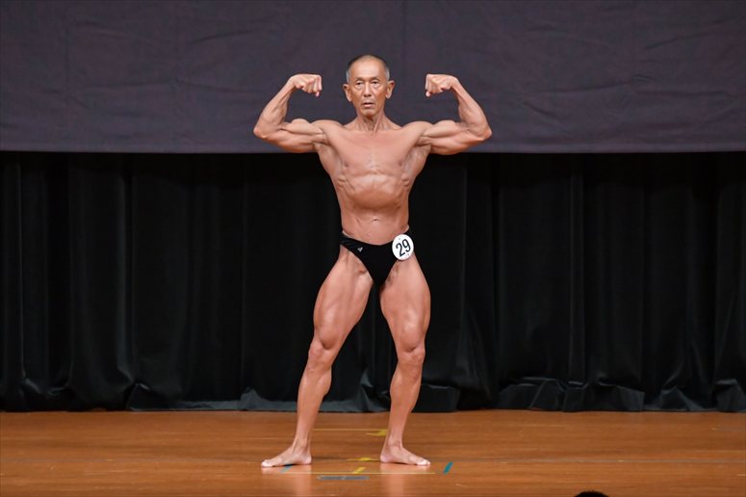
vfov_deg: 4.6
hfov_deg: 6.9
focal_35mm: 300
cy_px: 248
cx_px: 373
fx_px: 6214
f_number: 5.6
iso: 5000
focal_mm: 200
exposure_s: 1/400
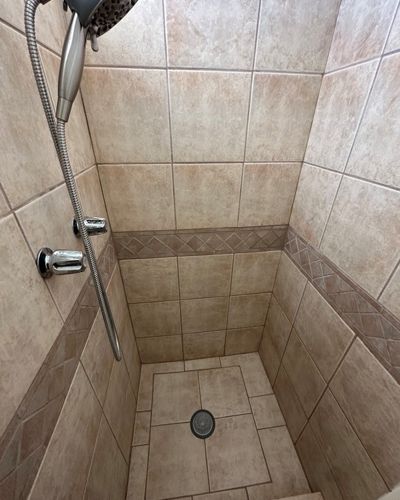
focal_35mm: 15
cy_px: 257
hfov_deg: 84.0
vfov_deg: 96.8
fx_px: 222
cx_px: 204
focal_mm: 2.22
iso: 250
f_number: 2.2
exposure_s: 1/60
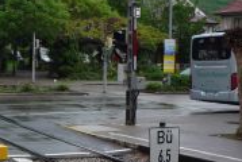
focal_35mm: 89
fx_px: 599
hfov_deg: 21.8
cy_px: 66
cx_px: -11
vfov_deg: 15.4
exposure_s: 1/320
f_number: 4
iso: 100
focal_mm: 5.2
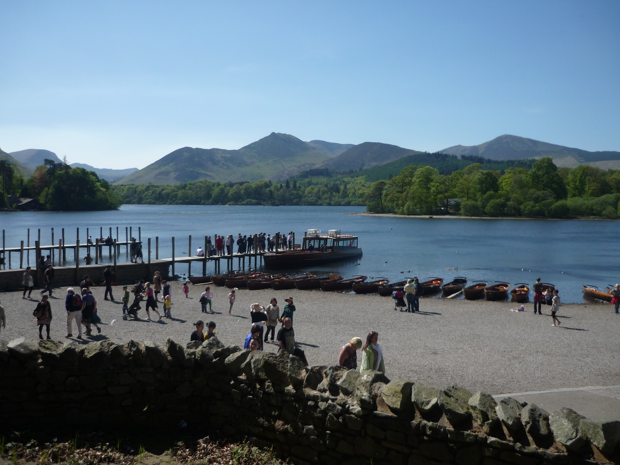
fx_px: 591
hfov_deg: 55.4
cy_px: 232
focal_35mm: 33
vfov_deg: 42.9
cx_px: 310
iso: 100
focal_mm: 5.5
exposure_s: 1/250
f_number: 8
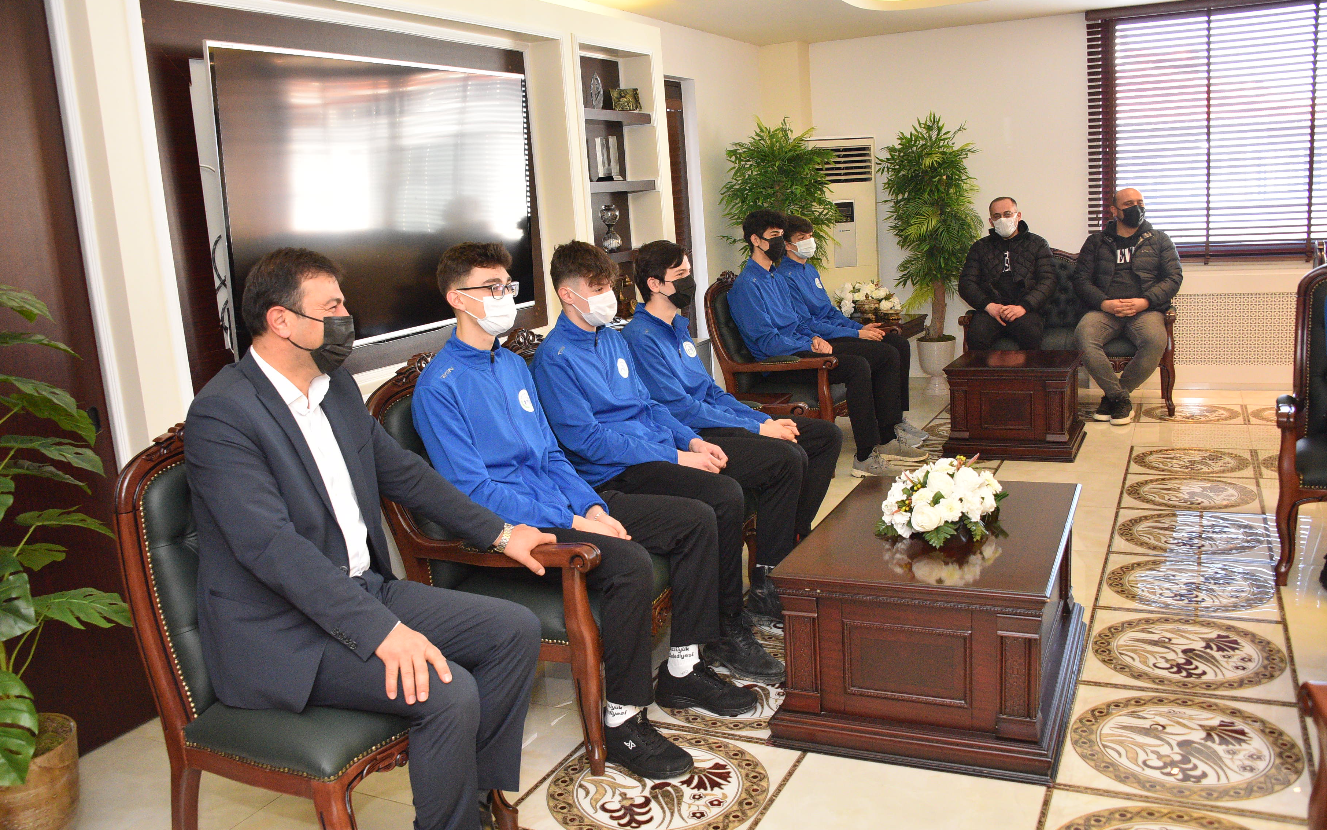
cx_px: 667
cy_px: 413
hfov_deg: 64.6
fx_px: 1049
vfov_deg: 43.2
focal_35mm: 29
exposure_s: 1/125
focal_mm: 28
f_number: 7.1
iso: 5000
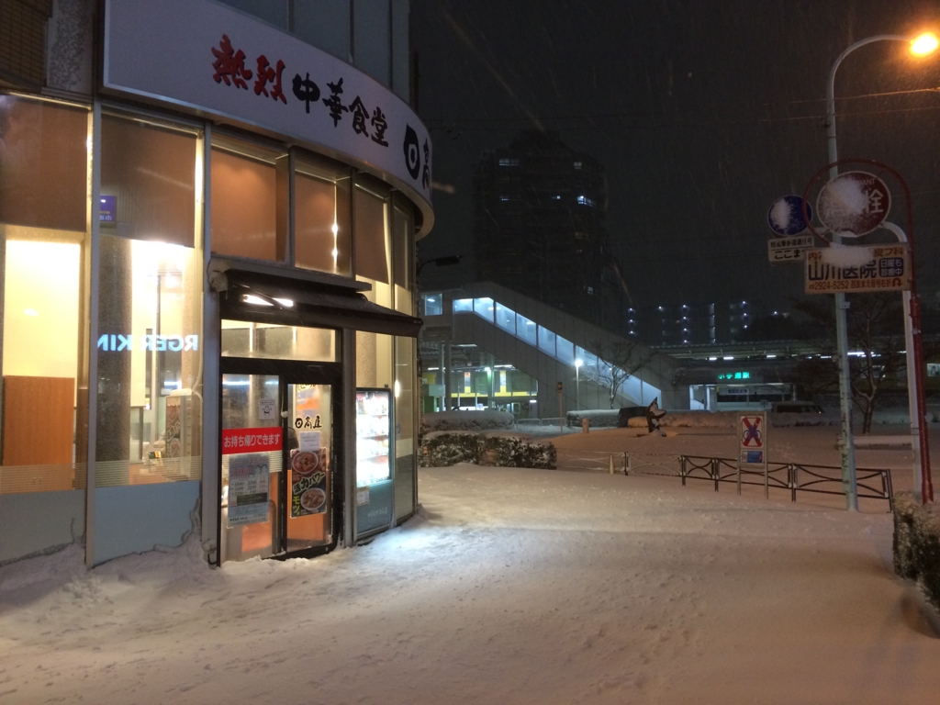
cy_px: 352
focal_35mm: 30
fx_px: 815
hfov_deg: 60.0
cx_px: 470
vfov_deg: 46.8
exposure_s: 1/33
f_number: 2.2
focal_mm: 4.12
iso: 200
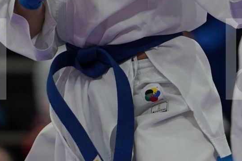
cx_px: 267
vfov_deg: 1.4
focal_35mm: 996
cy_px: -99
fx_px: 6693
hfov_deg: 2.1
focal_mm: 200
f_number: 2.8
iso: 1000
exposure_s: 1/1000
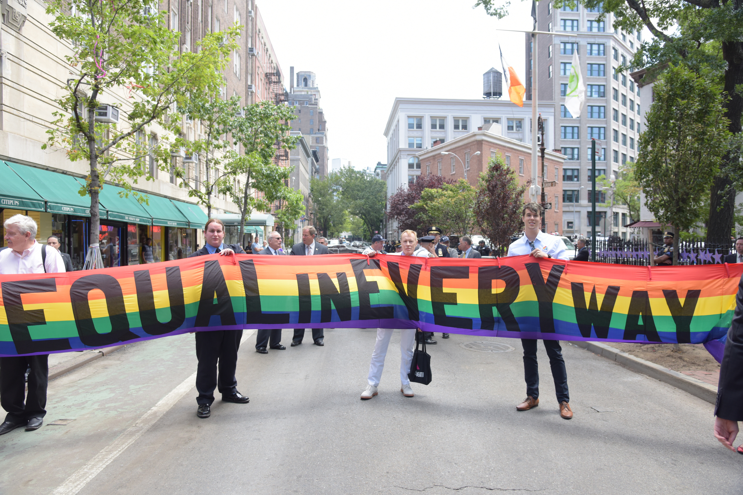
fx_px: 495
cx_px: 372
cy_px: 248
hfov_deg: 73.7
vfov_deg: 53.1
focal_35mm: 24
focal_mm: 24
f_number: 5.6
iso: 500
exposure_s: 1/400
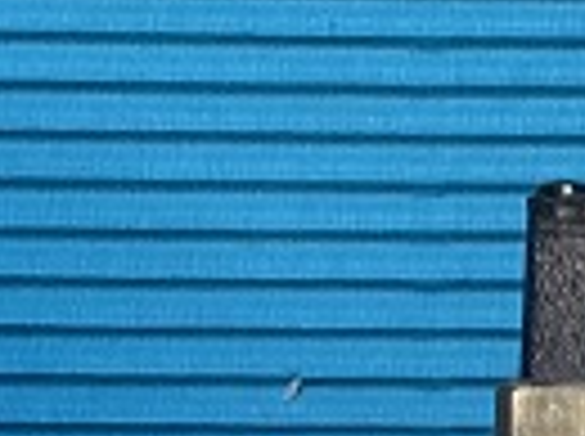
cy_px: 1081
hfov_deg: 10.7
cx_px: 1330
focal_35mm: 162
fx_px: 2733
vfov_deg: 8.3
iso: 400
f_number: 1.8
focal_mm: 4.25
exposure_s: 1/60
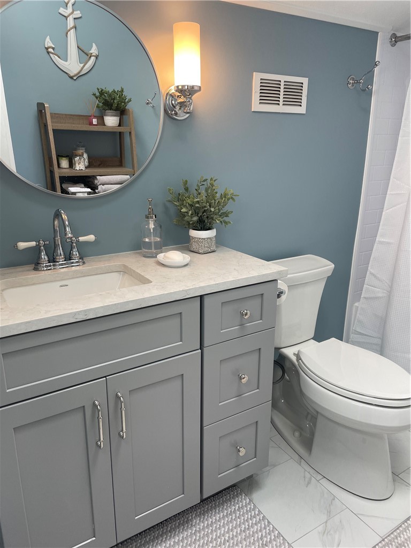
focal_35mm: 26
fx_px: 412
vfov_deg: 67.3
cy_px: 274
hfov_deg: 53.1
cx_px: 206
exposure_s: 1/120
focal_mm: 4.2
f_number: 1.6
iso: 64
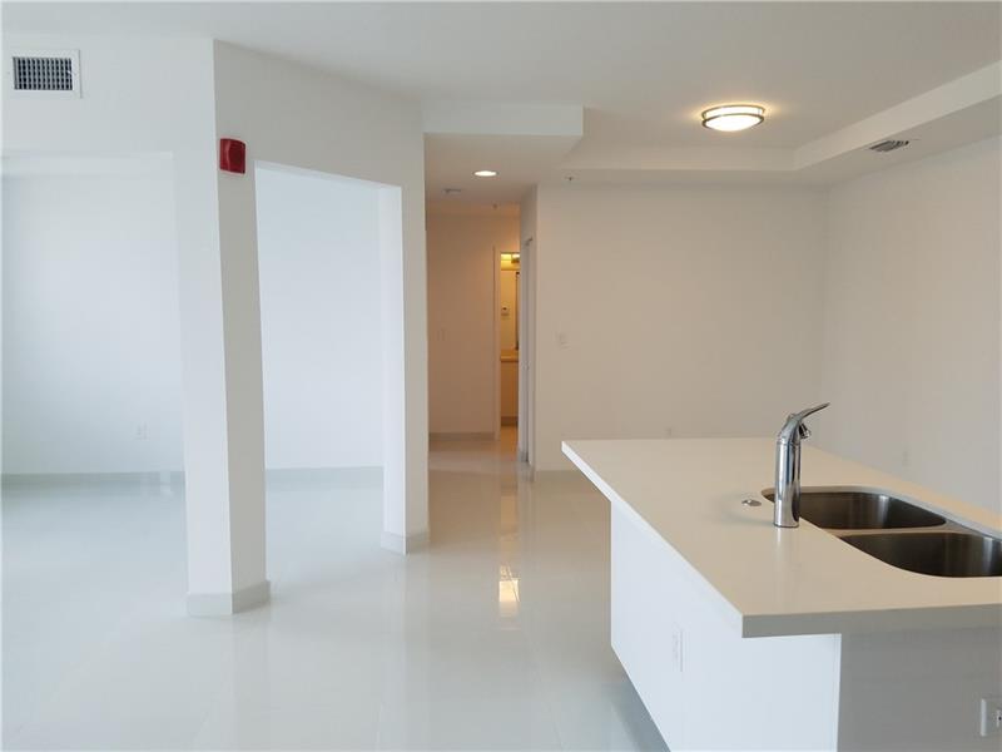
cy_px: 376
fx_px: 753
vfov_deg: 53.1
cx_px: 501
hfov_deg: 67.3
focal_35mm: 26
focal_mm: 4.2
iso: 64
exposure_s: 1/120
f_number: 1.7
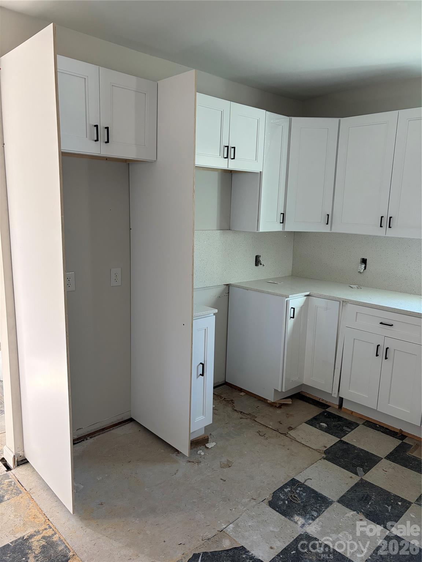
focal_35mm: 26
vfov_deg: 67.3
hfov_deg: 53.1
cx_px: 211
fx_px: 423
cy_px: 281
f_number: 1.6
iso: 125
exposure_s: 1/122
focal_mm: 5.96
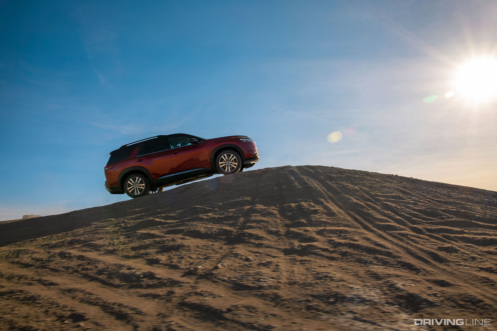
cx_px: 248
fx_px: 331
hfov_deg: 73.7
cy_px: 166
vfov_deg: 53.1
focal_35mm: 24
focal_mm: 24
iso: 100
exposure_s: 1/160
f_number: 11
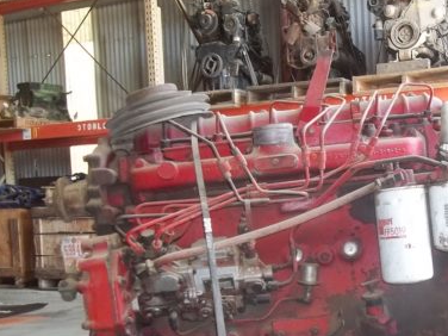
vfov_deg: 28.0
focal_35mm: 51
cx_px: 331
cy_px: 263
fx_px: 660
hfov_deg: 36.7
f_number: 2.9
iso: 160
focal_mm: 5.7
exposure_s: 1/50
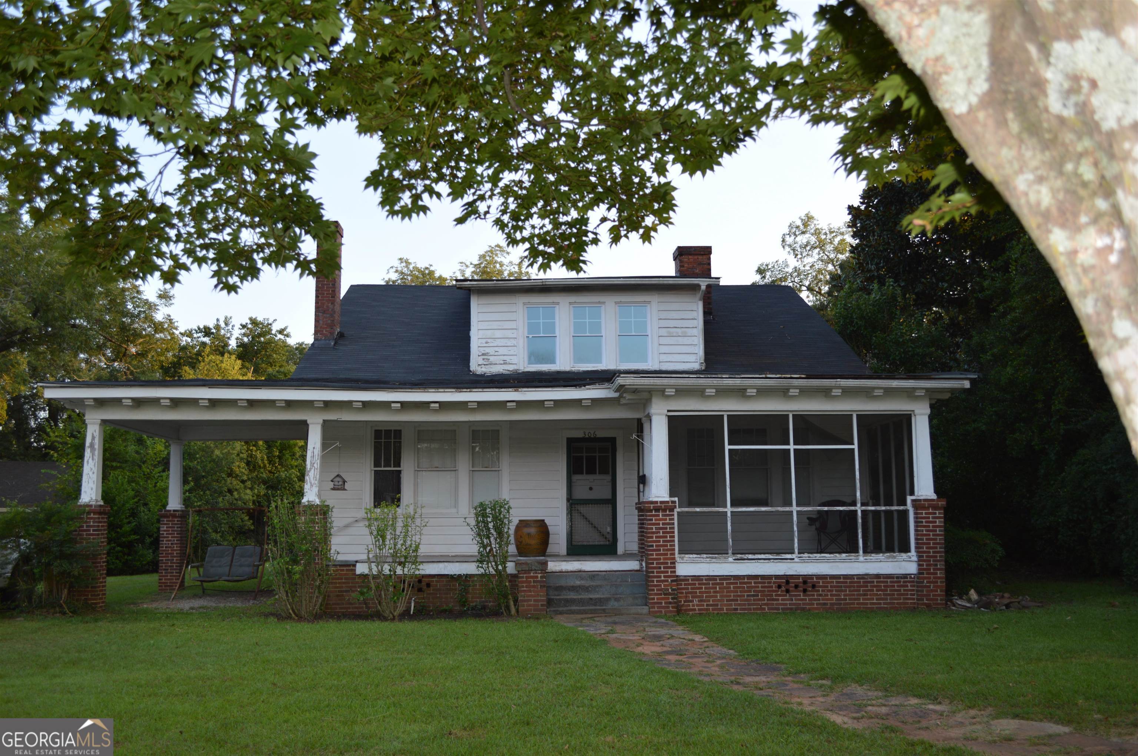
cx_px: 569
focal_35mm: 33
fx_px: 1042
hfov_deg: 57.3
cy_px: 378
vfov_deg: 39.9
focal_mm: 22
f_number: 4
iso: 100
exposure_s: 1/125
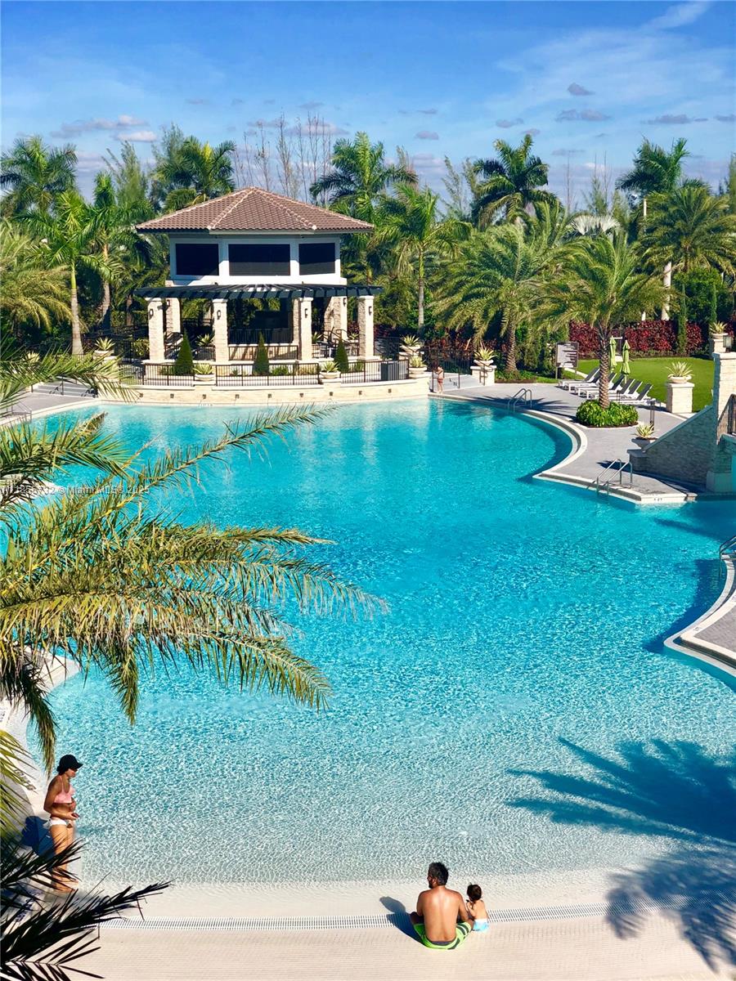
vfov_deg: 36.8
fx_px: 1474
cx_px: 368
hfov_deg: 28.0
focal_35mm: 52
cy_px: 490
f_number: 2.4
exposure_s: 1/1946
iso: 16
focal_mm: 6
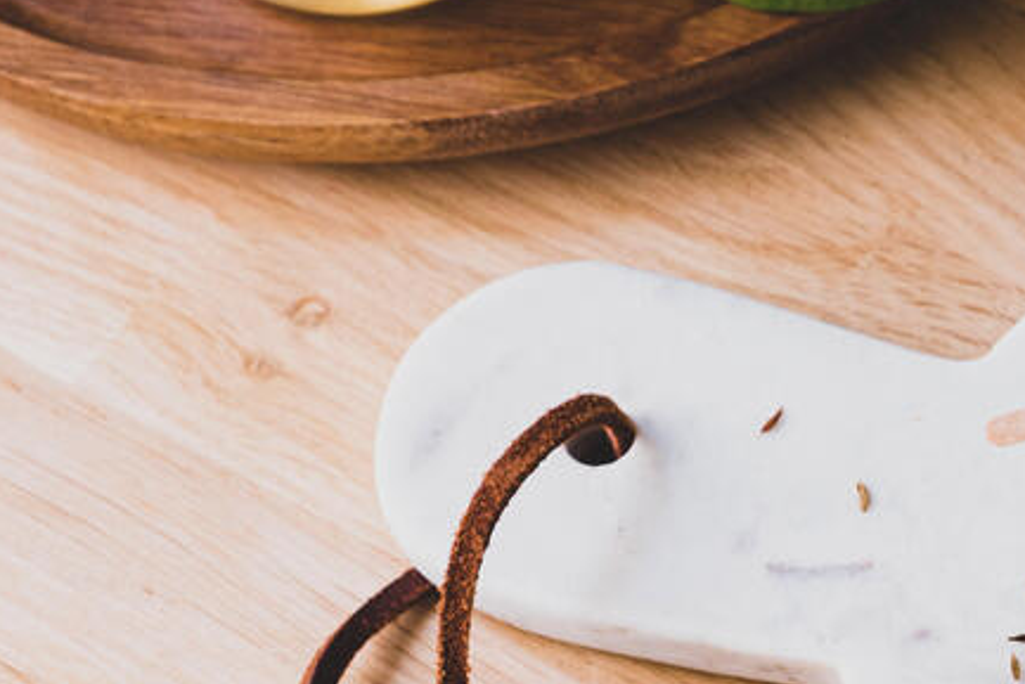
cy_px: 555
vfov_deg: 5.9
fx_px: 6636
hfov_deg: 8.6
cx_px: 1508
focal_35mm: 233
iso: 100
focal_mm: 70
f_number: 6.3
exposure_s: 1/2
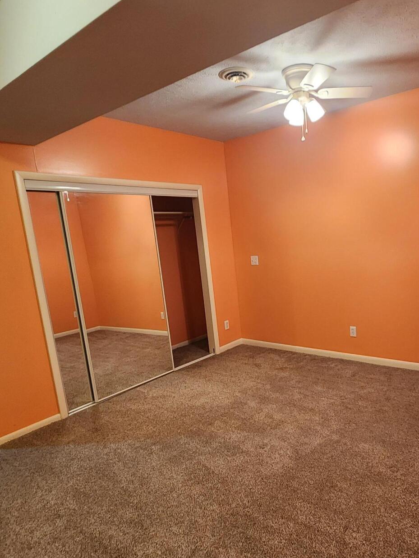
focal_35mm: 21
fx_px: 339
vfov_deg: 78.8
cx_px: 281
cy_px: 306
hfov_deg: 61.9
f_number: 2.2
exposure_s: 1/40
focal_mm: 2.2
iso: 320
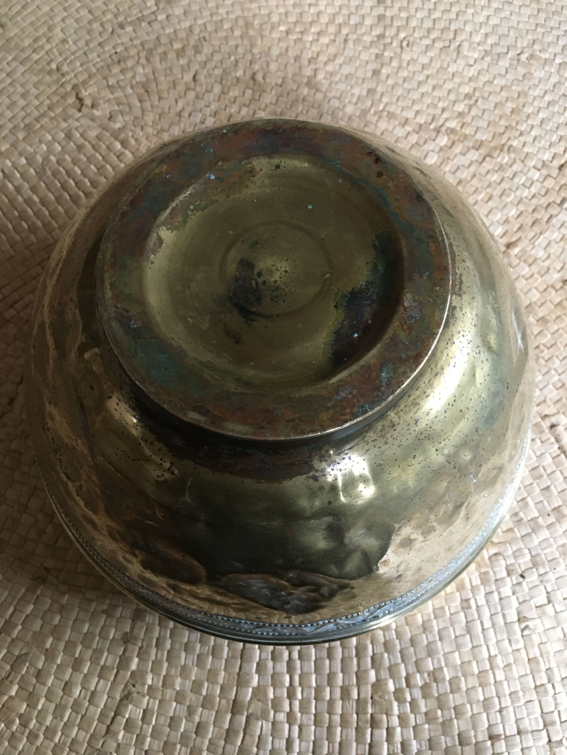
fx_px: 633
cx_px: 284
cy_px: 378
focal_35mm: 29
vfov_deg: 61.7
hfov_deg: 48.2
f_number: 2.2
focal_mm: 4.15
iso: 400
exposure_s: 1/17
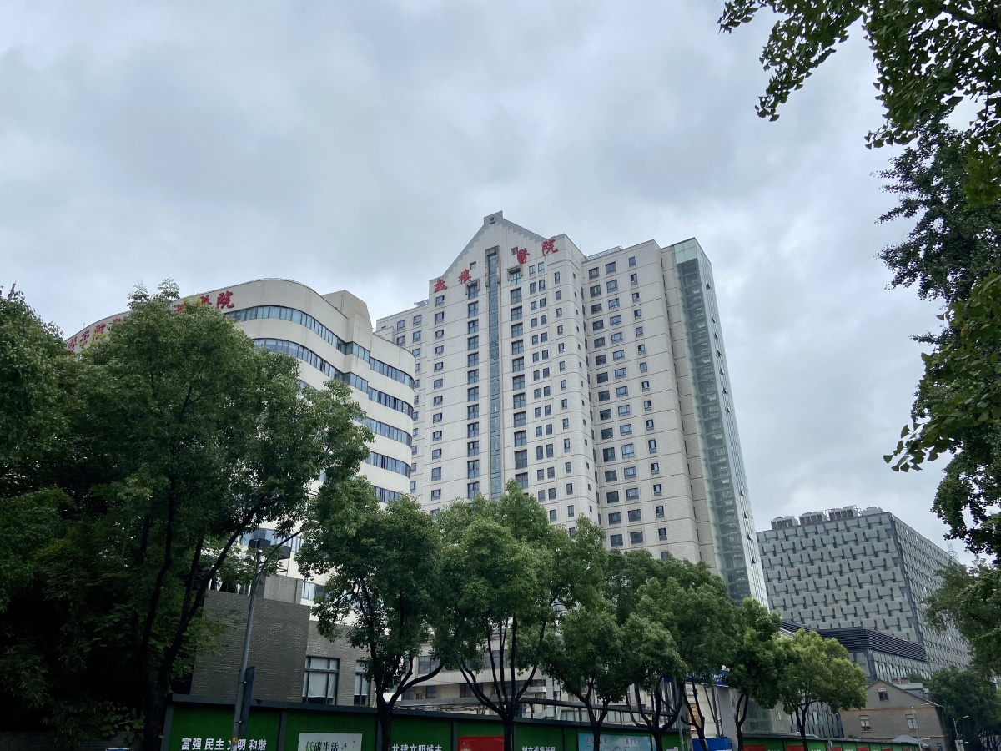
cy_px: 376
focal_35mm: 26
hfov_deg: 67.3
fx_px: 752
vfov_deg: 53.1
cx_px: 500
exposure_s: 1/2967
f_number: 1.8
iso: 32
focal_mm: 4.25
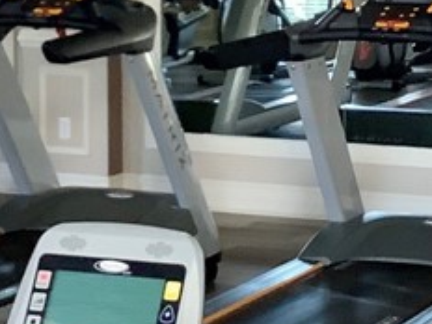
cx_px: 384
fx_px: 1710
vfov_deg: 10.8
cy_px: 48
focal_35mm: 137
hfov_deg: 14.3
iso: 250
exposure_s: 1/50
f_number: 2.4
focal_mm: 3.3
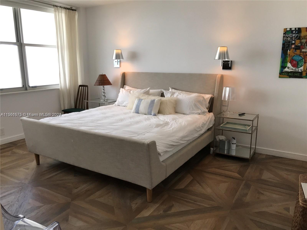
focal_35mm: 28
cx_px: 154
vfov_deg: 49.7
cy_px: 115
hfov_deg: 63.4
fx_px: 248
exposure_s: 1/120
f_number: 1.8
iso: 40
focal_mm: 3.99
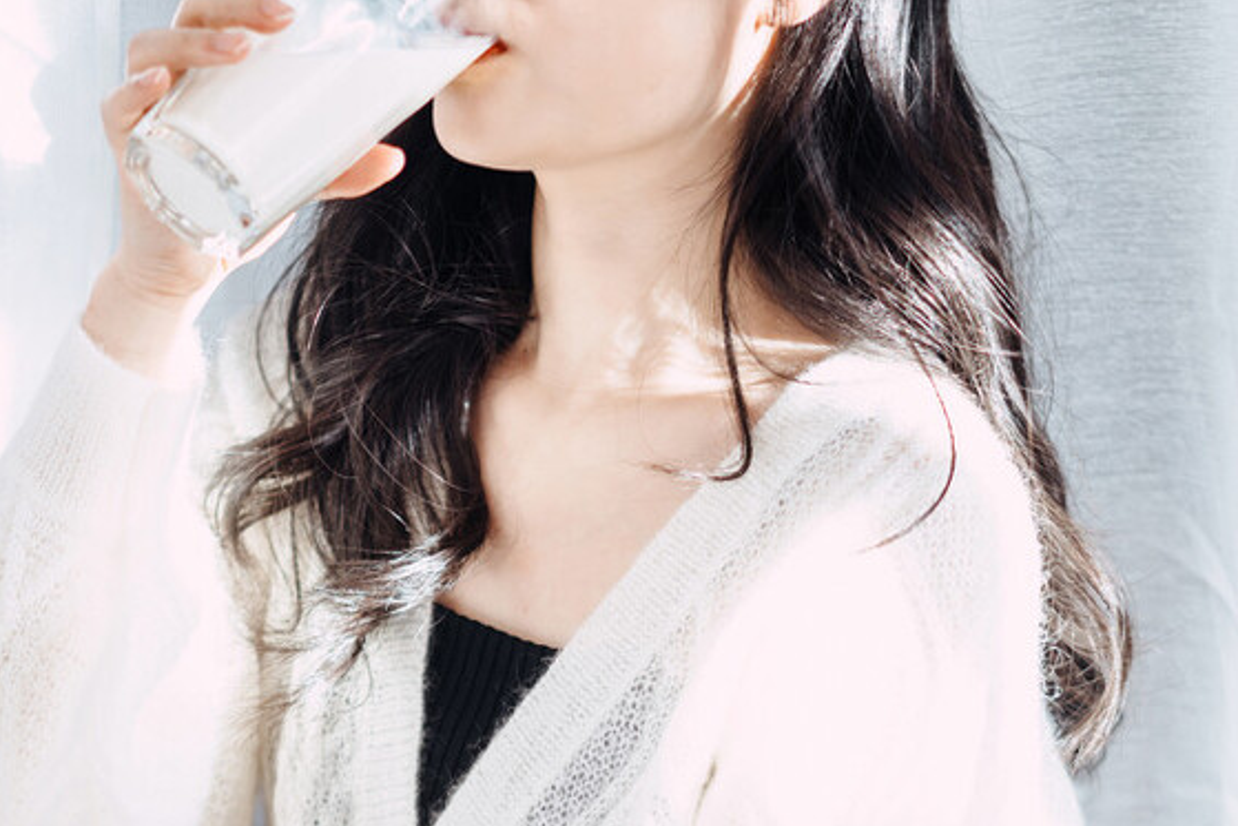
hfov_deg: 17.3
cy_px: 530
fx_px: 4059
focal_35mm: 118
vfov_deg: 11.6
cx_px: 547
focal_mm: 55
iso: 100
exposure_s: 1/160
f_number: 1.8
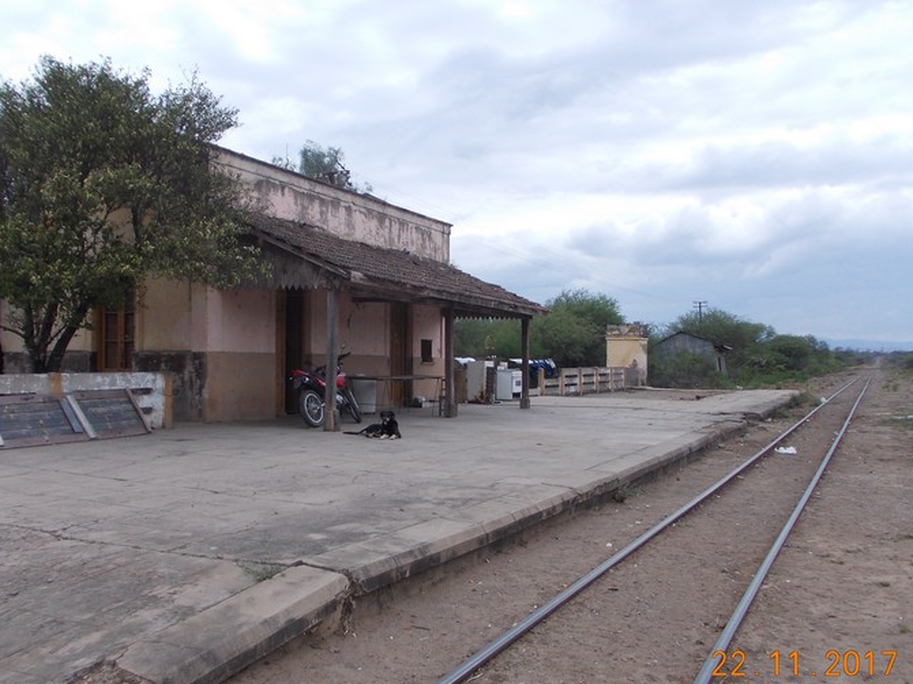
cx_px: 429
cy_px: 365
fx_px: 844
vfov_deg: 44.1
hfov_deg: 56.8
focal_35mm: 32
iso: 80
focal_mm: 4
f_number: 5.4
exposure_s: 1/320
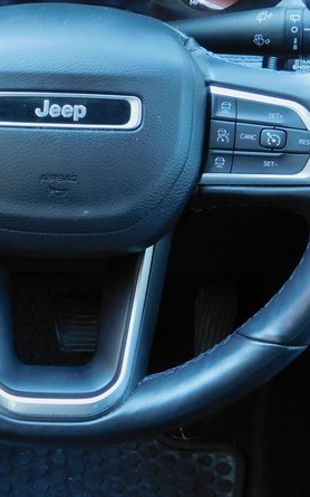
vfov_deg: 23.0
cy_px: 245
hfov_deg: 14.4
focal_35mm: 90
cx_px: 65
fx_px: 1217
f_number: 4
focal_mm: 10.4
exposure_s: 1/30
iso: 280
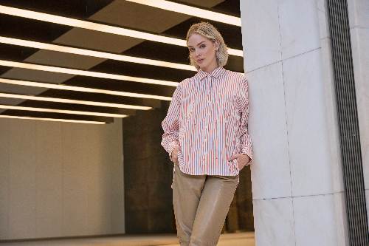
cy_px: 123
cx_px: 184
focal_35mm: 52
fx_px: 533
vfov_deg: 26.0
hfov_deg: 38.2
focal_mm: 52
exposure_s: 1/160
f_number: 4
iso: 640
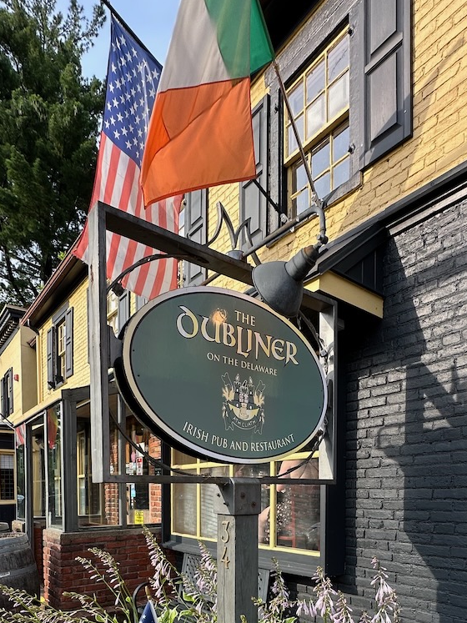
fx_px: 432
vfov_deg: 64.9
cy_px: 502
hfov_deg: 56.7
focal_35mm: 24
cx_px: 250
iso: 40
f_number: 2.2
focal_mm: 2.22
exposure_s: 1/392
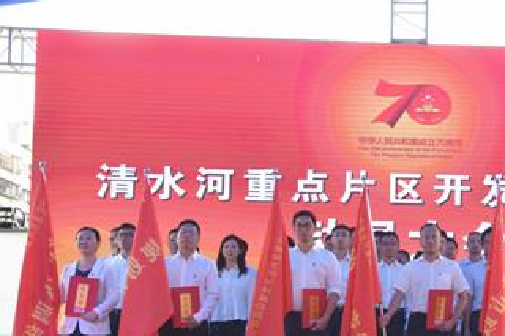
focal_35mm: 60
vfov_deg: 22.3
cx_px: 415
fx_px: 841
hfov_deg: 32.4
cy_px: 267
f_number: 13
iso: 2000
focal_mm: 32
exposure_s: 1/200
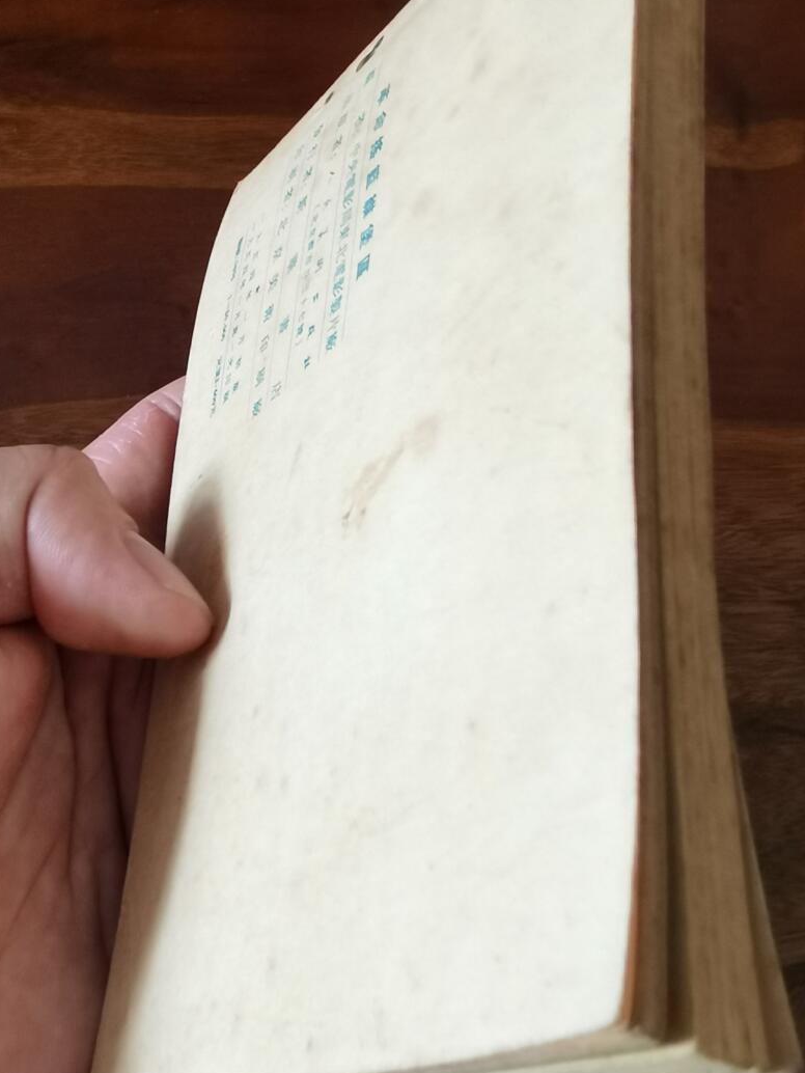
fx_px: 1457
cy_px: 478
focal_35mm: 47
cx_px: 560
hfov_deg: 30.6
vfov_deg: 40.4
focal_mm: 2.26
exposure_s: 1/30
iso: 160
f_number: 2.2
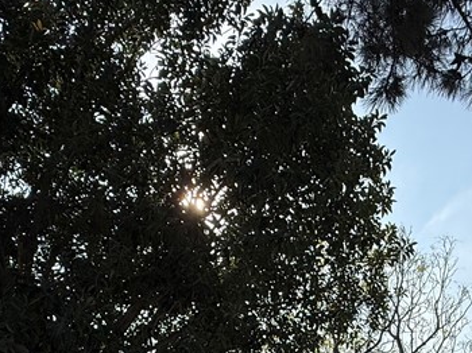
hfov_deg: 45.2
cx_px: 309
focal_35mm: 41
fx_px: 559
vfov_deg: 28.3
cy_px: 469
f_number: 2.2
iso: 64
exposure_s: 1/1901
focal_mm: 2.22
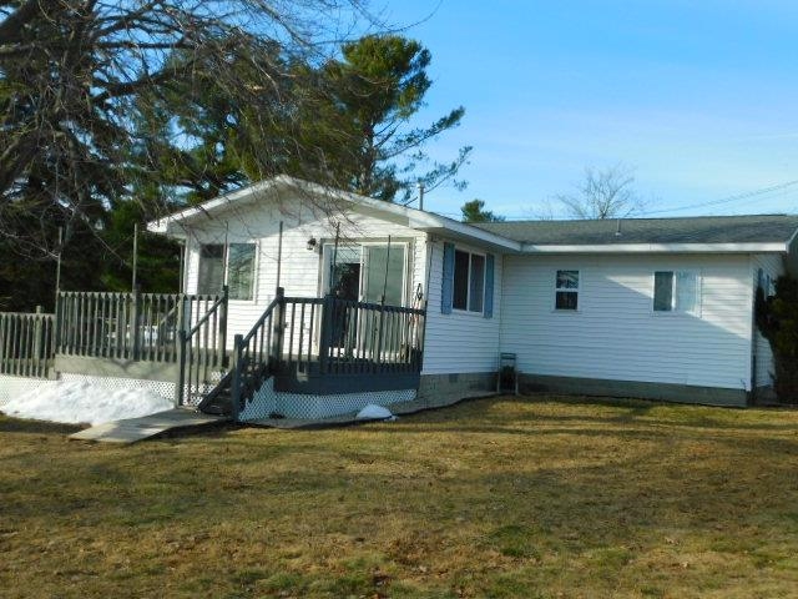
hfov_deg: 51.4
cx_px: 399
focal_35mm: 36
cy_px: 300
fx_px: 830
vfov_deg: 39.7
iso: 125
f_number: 3.5
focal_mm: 6.3
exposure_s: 1/1000
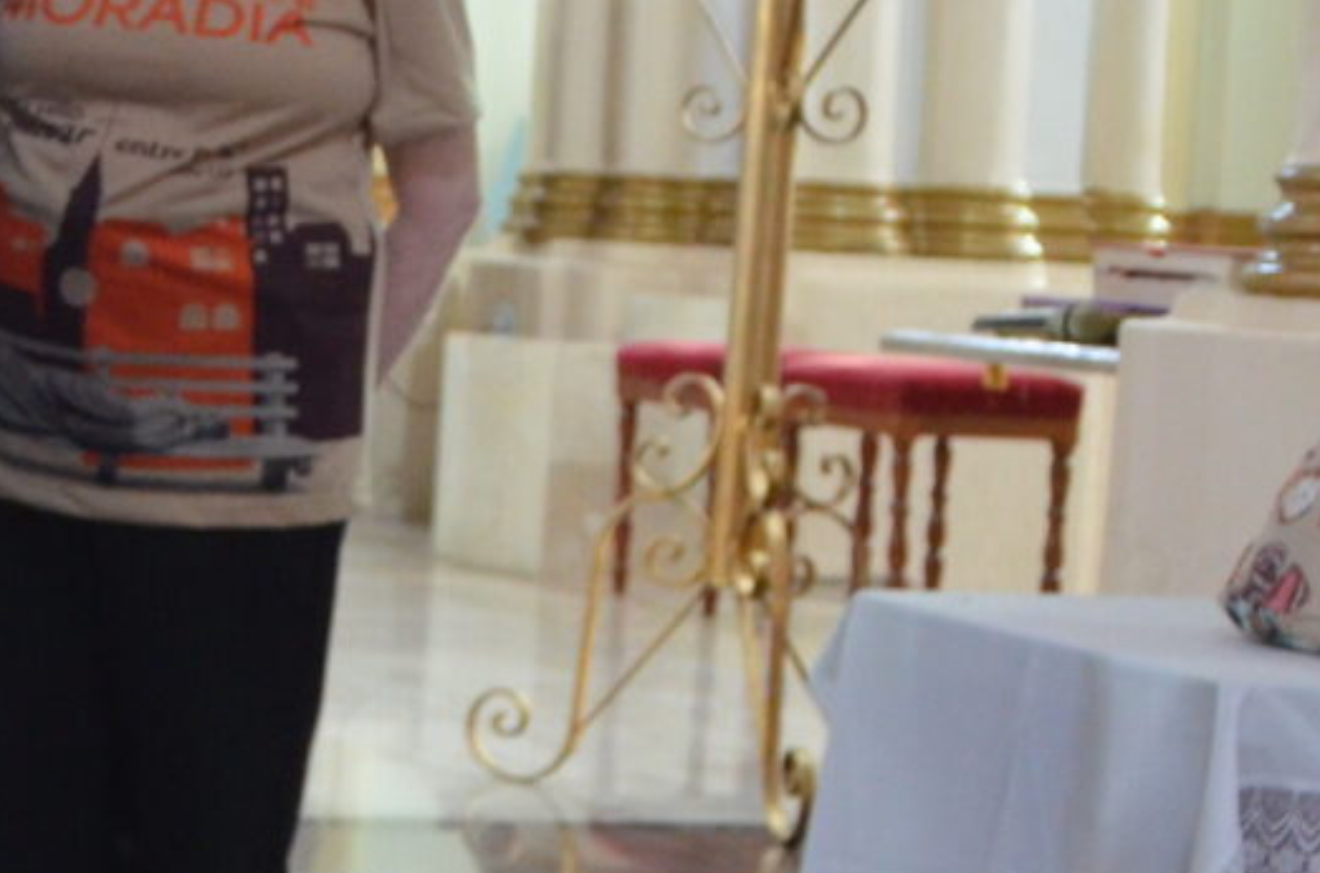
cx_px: -903
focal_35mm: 106
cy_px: 157
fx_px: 3876
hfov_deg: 16.7
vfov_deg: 12.8
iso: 1600
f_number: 3.5
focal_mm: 18
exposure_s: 1/125
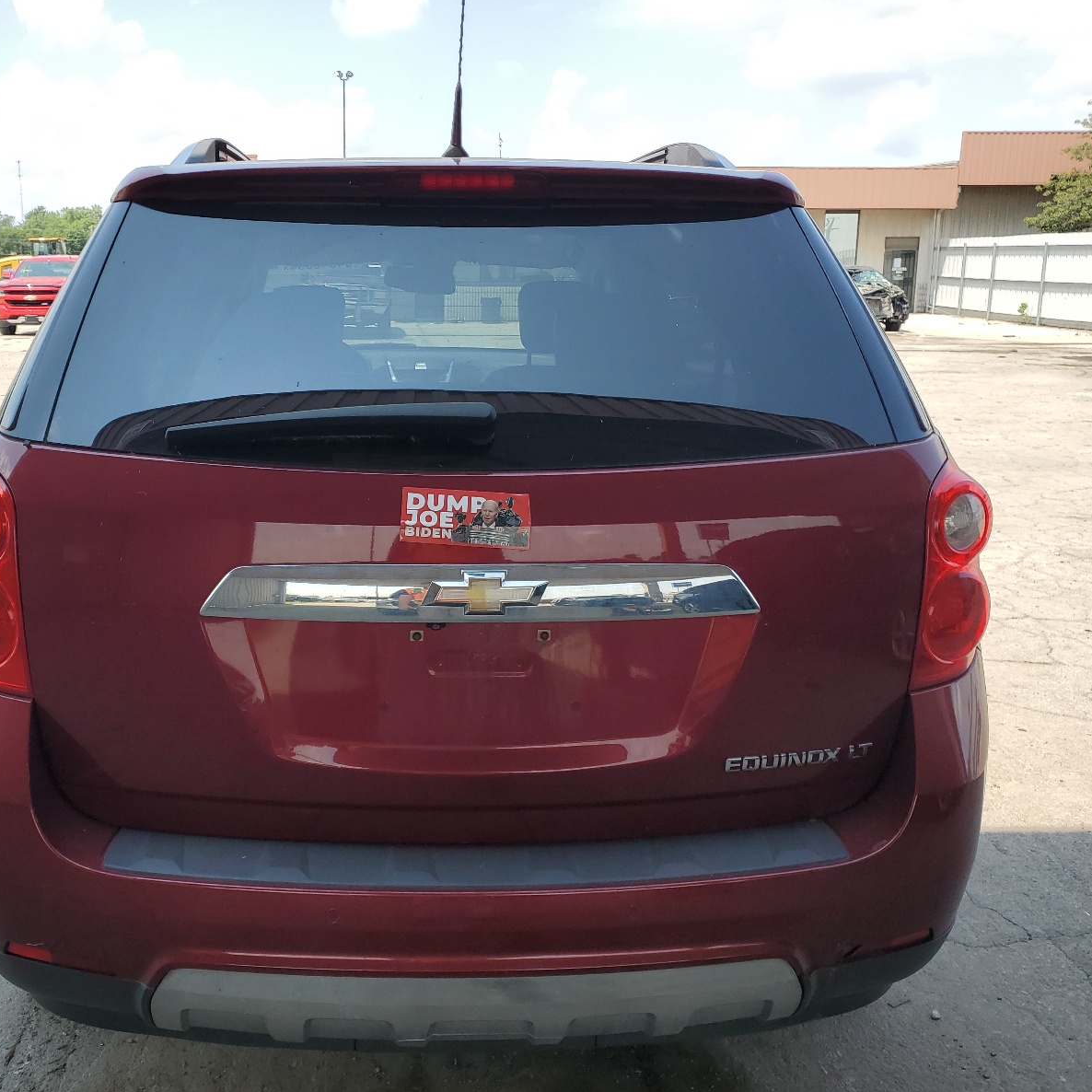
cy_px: 549
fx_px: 1106
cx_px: 443
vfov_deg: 52.5
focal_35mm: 31
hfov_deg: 52.2
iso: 50
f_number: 1.5
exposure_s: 1/1429
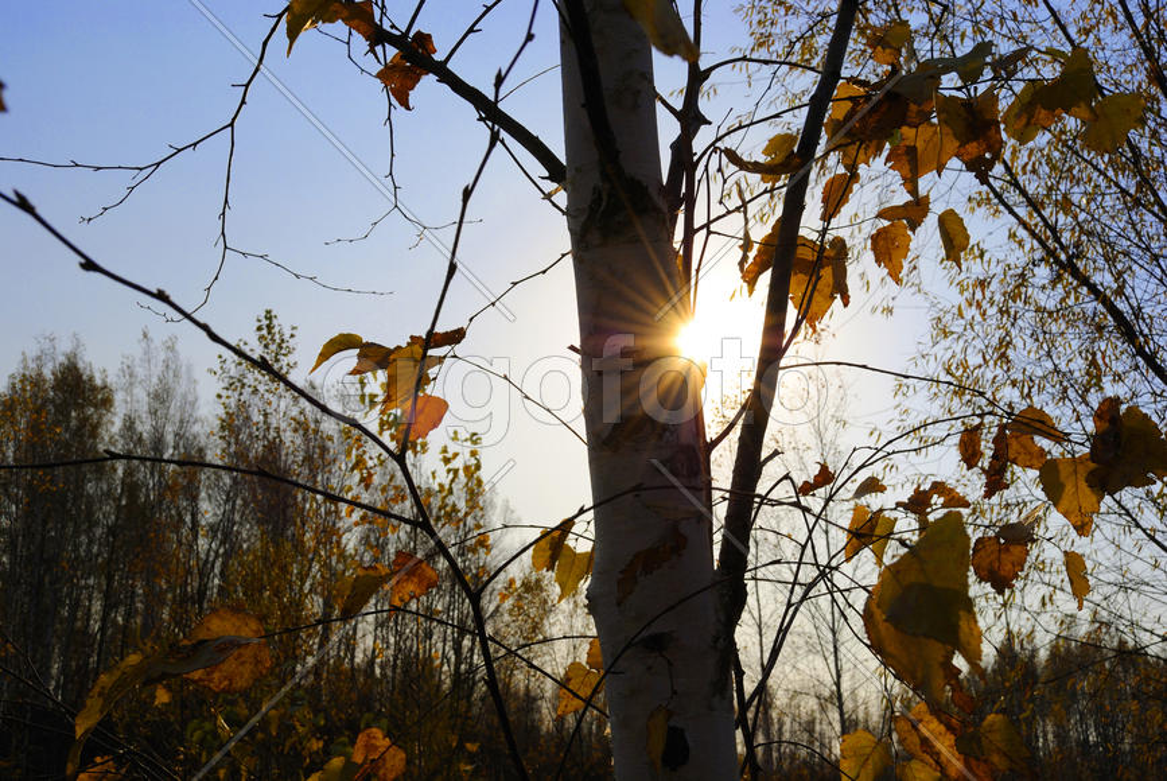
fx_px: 1265
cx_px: 584
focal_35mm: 39
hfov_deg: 49.5
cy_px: 390
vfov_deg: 34.3
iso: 100
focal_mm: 26
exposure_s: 1/500
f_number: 11
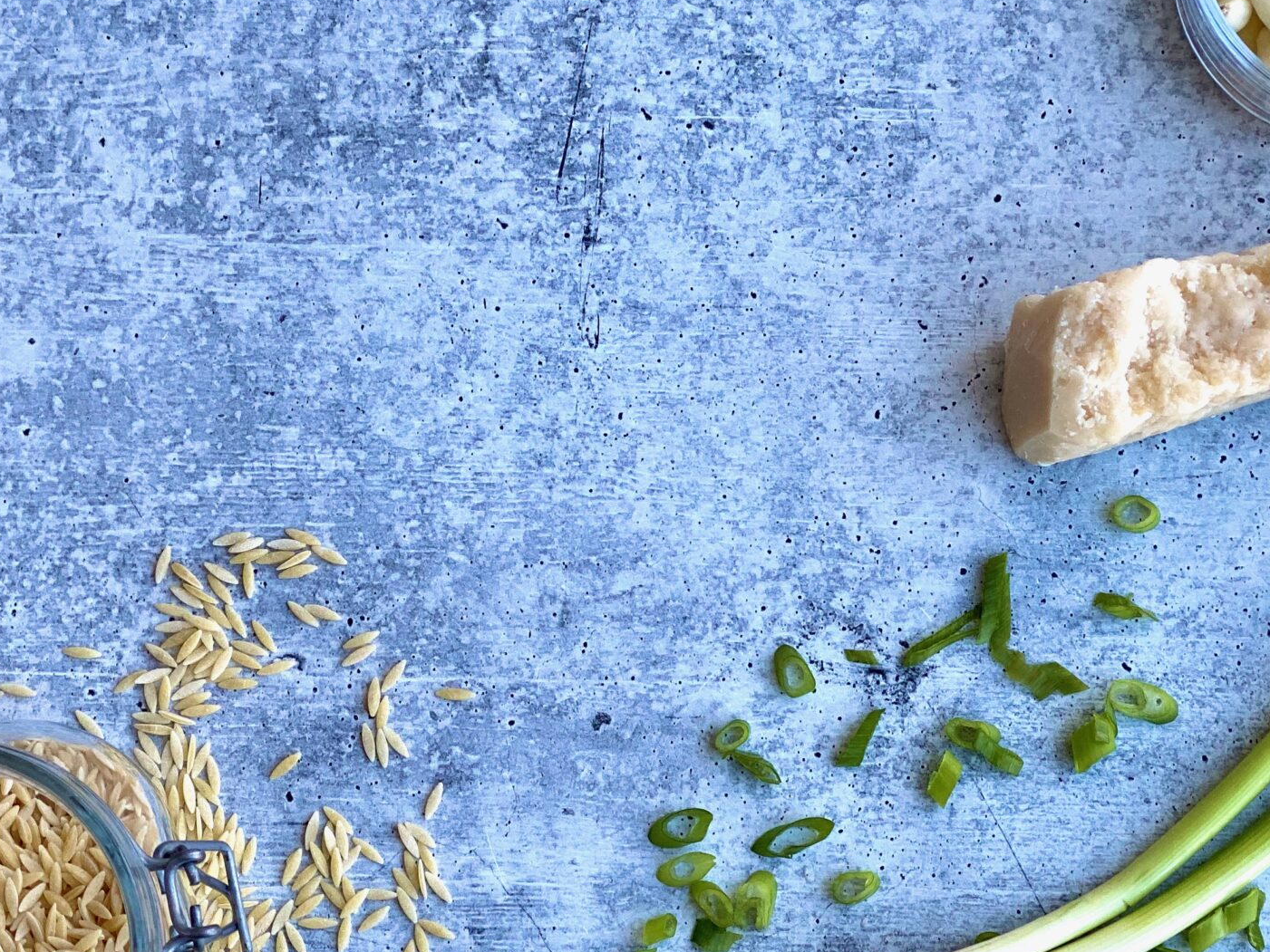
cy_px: 523
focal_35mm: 95
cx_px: 559
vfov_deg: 15.6
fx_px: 3486
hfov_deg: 20.6
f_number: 2
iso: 40
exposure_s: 1/122
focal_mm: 6
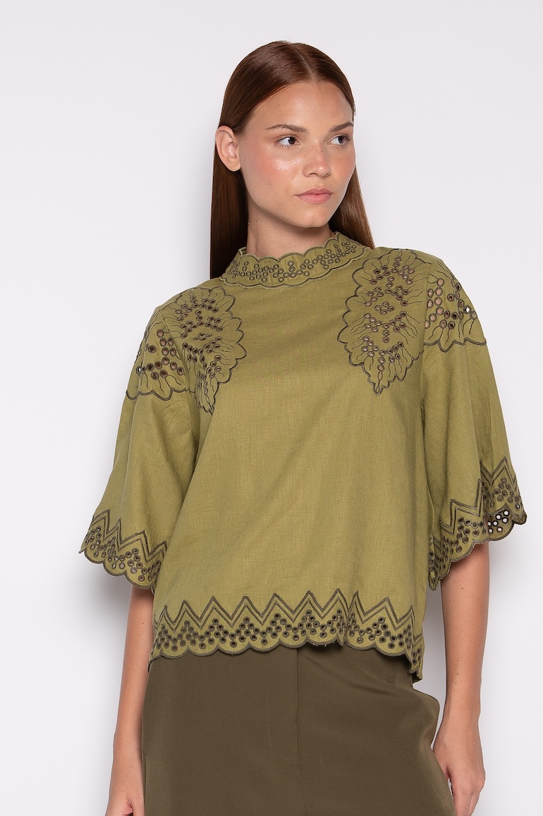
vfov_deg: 26.6
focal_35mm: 74
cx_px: 318
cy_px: 714
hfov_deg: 18.4
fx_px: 1676
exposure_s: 1/160
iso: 200
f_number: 7.1
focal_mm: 38
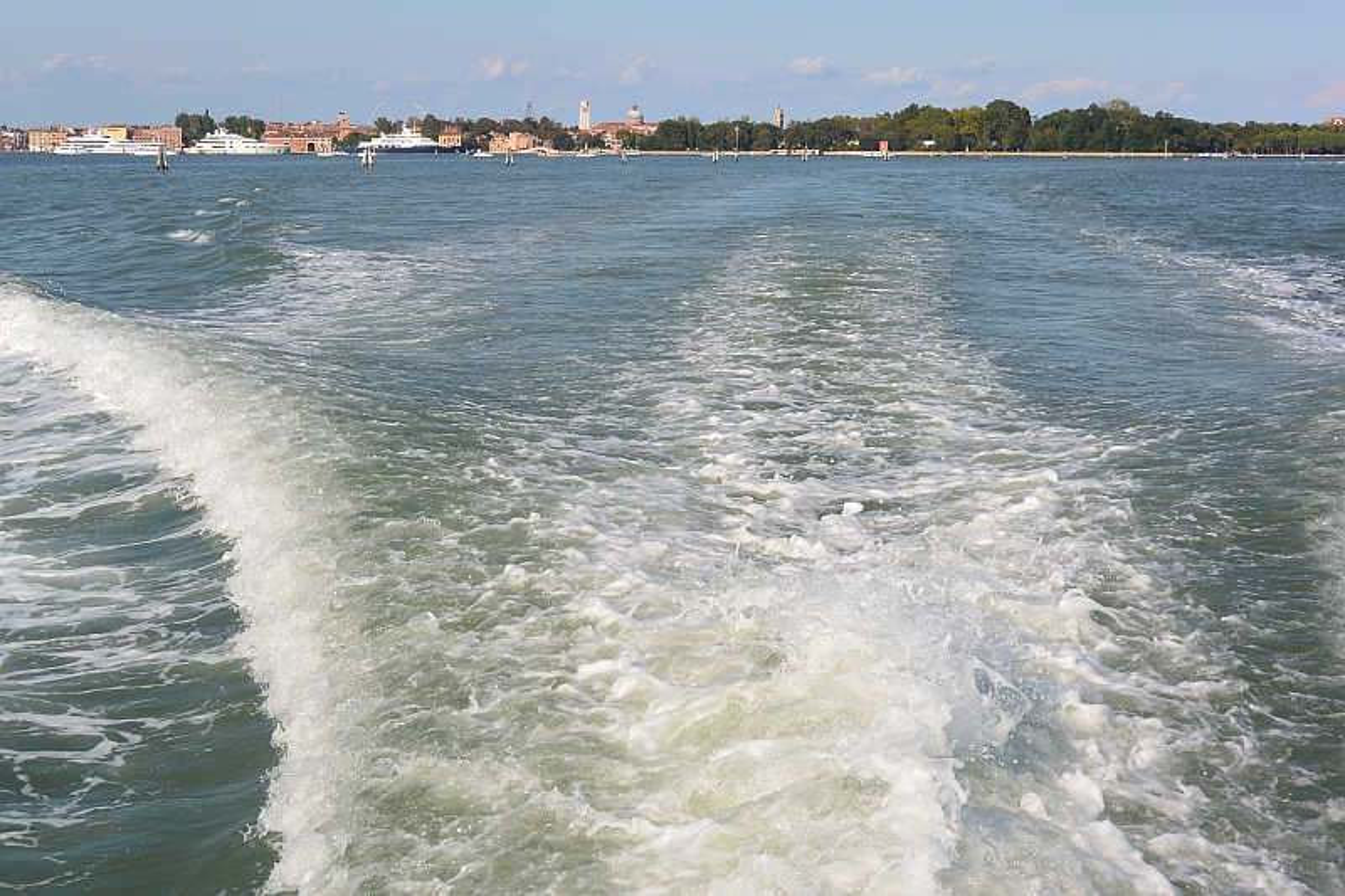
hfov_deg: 31.0
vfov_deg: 20.9
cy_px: 448
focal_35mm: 65
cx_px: 672
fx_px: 2428
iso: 160
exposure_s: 1/1250
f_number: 5.3
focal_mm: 24.4
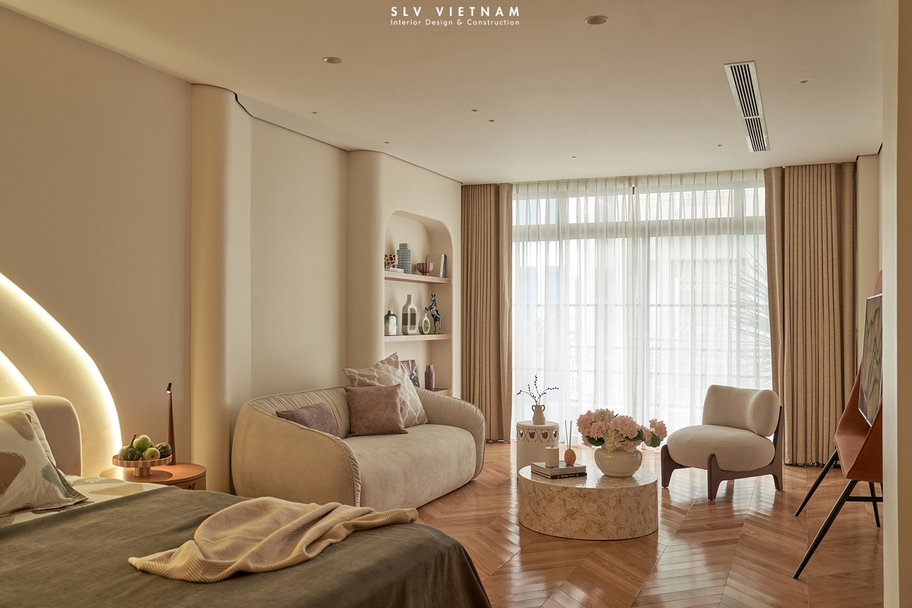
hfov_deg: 60.3
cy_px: 304
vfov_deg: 42.3
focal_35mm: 31
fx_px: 785
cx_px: 456
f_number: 5
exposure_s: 1/15
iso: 500
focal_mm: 31
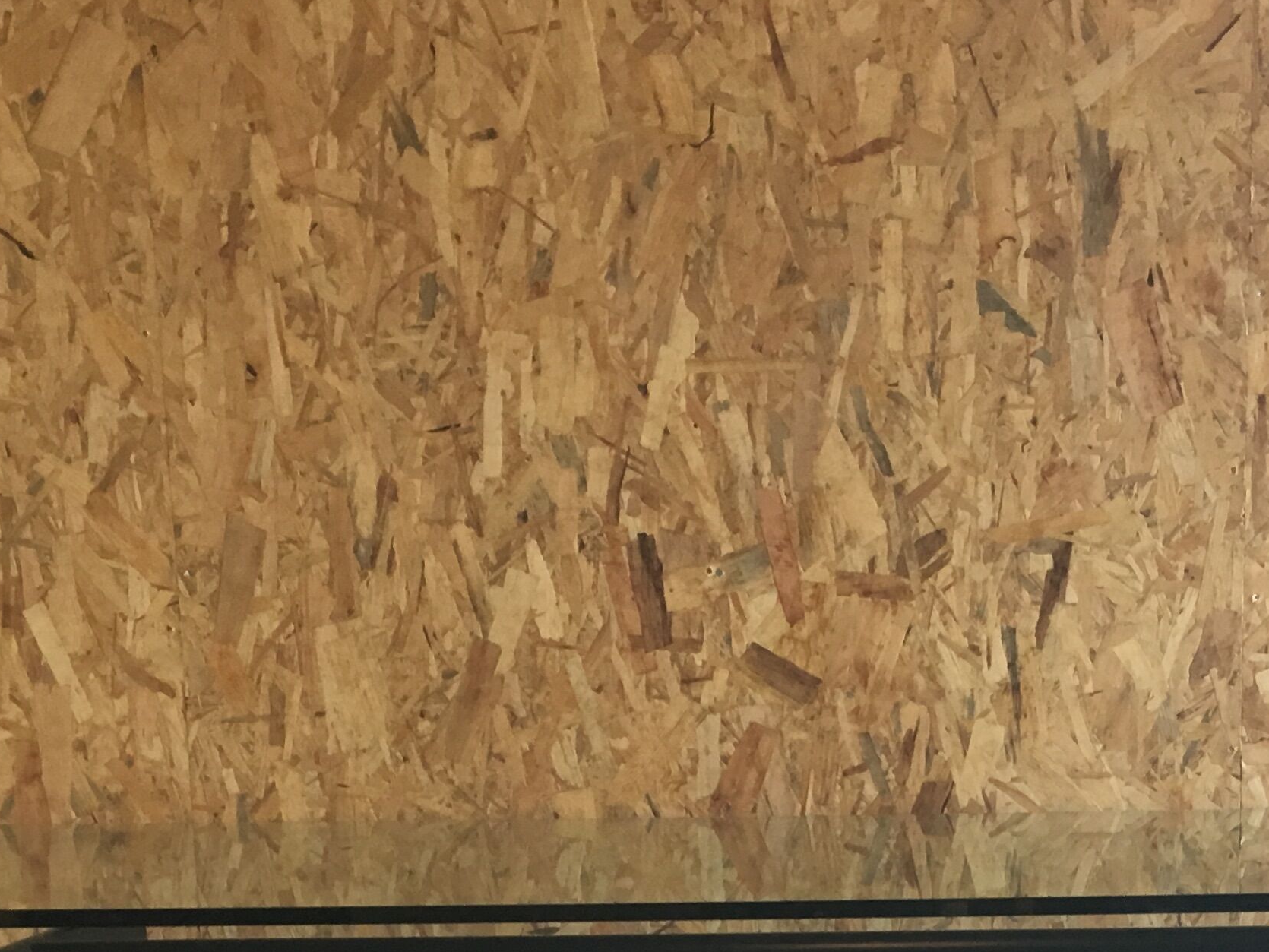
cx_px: 829
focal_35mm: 70
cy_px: 1084
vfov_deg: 20.0
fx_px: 2567
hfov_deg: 27.6
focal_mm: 4.15
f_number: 2.2
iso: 125
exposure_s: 1/33
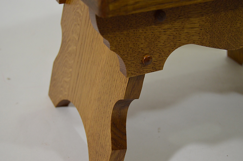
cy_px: 80
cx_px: 122
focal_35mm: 57
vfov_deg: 23.7
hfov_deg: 35.1
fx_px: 384
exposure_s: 1/60
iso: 640
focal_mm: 38
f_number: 4.8
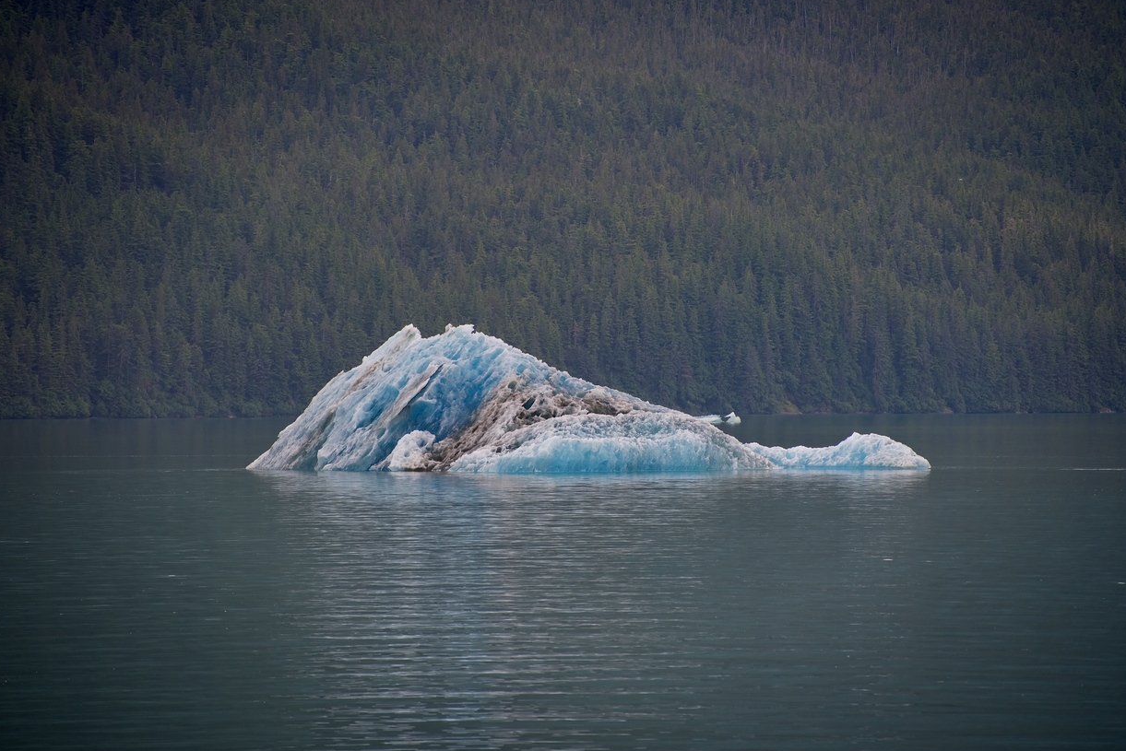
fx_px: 8197
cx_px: 569
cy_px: 371
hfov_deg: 7.9
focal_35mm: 262
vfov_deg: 5.2
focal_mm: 250
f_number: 5.6
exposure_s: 1/500
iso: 220
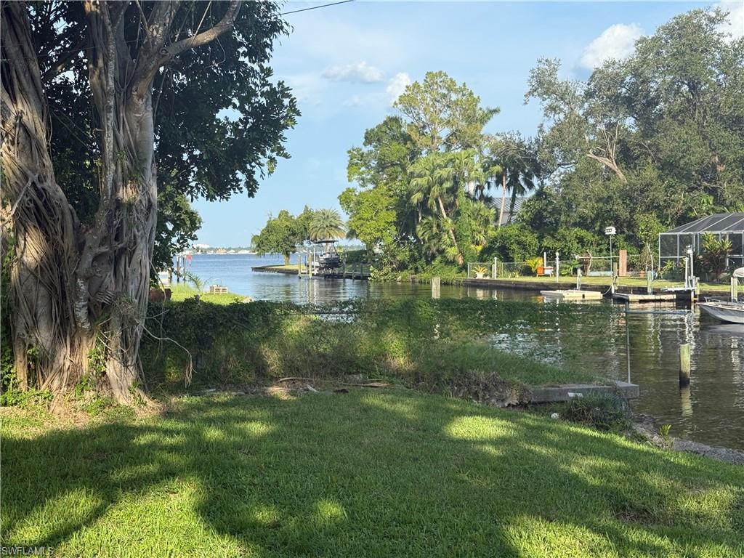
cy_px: 279
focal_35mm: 48
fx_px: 1032
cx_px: 372
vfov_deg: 30.3
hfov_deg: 39.7
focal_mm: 6.76
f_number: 1.78
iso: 64
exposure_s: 1/2415
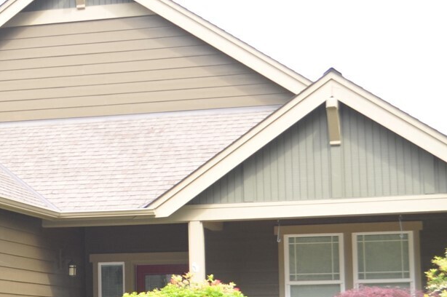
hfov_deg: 18.6
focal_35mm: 108
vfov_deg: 12.6
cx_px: 47
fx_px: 1340
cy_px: 206
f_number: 10
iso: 200
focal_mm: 26
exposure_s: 1/200
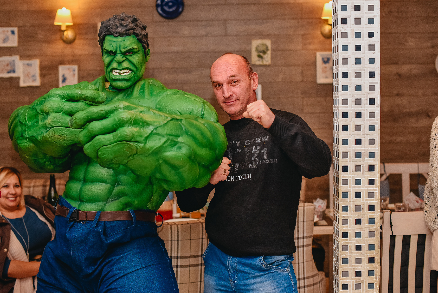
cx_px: 219
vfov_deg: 27.0
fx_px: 609
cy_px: 146
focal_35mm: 50
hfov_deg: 39.6
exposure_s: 1/200
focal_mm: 50
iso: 800
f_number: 3.2
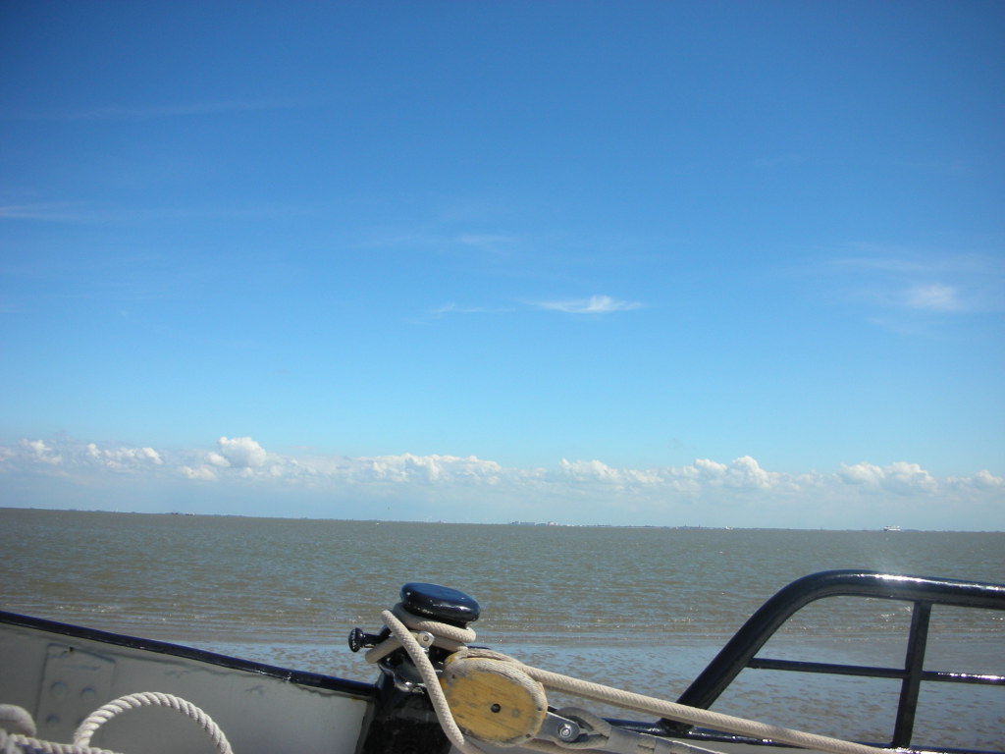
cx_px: 502
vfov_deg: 40.7
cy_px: 377
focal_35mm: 35
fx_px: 1016
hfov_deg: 52.6
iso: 50
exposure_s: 1/116
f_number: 8.5
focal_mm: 5.8
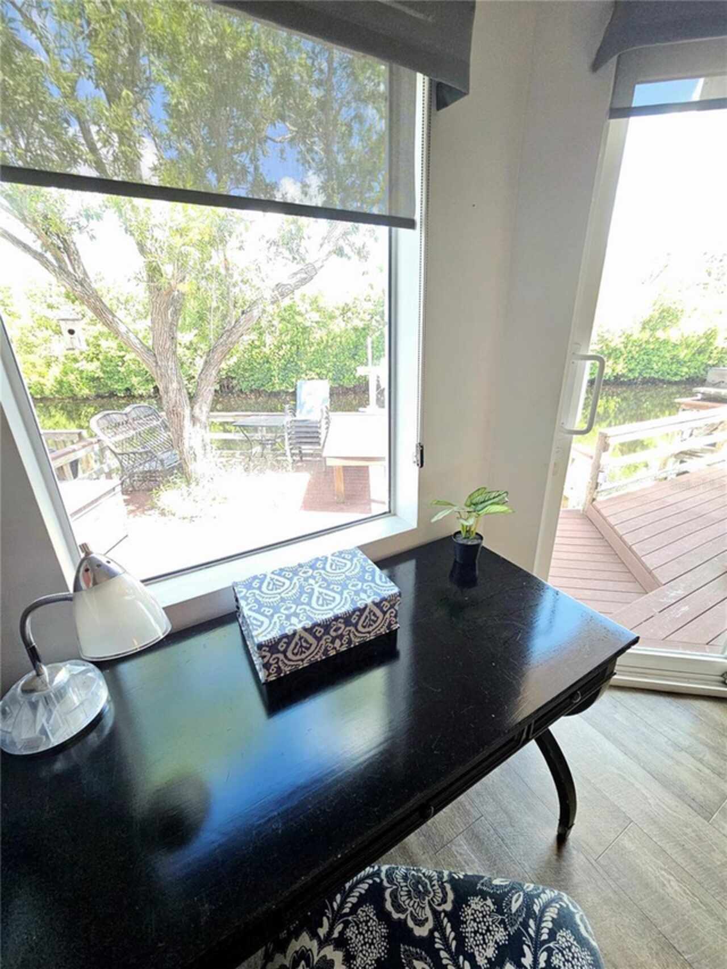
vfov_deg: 106.2
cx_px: 364
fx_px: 364
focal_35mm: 13
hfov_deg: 89.9
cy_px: 484
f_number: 2.2
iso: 200
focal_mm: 2.2
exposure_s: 1/101
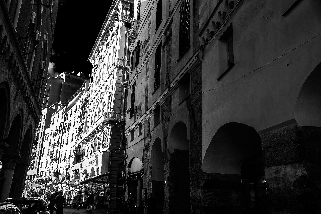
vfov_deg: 41.1
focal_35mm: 32
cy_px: 107
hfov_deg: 58.7
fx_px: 285
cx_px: 160
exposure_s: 1/160
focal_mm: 32
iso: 250
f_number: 6.3
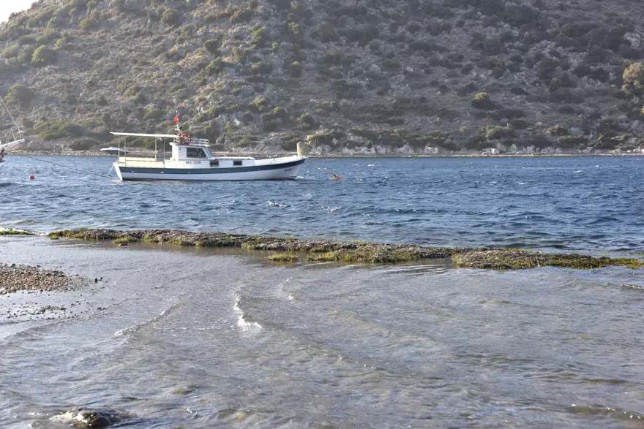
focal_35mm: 65
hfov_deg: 31.0
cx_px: 322
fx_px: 1163
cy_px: 214
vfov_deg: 20.9
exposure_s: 1/1600
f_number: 5.6
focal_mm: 65
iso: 1250
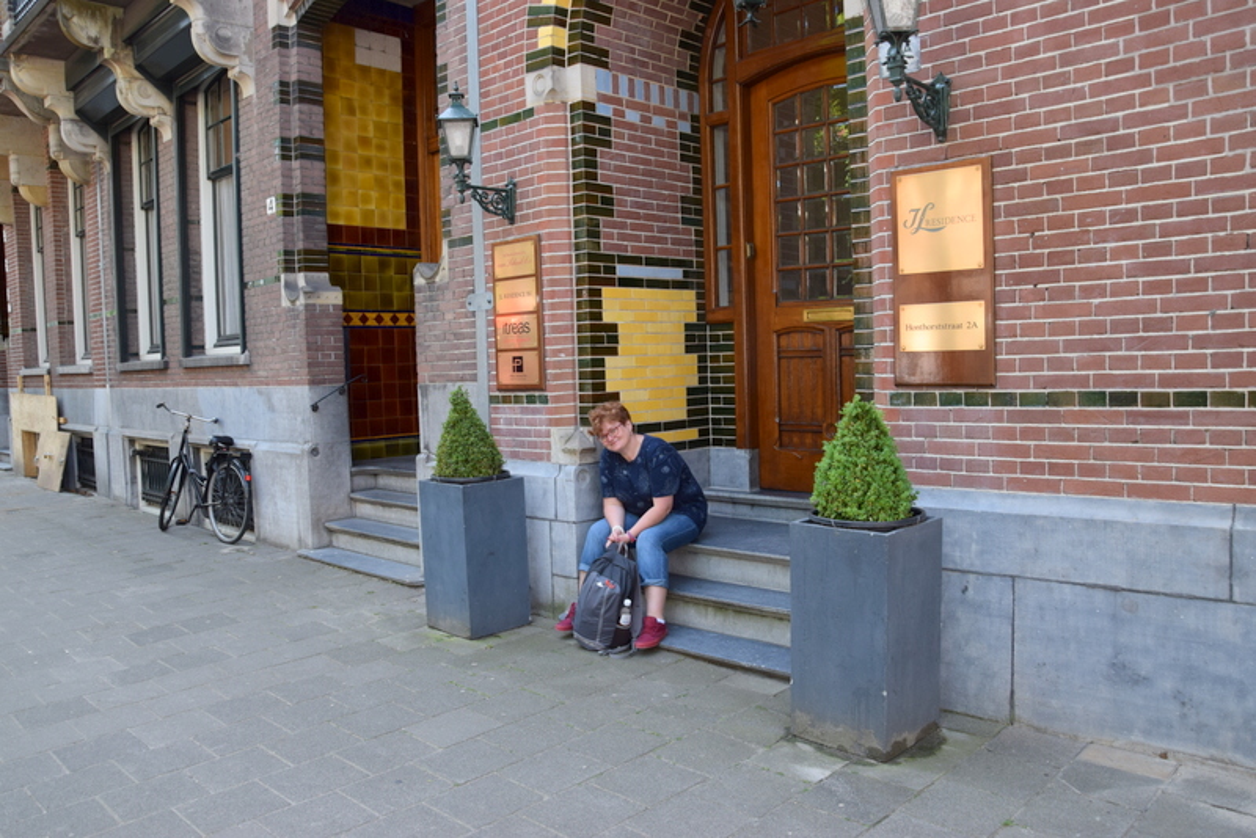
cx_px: 628
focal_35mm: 27
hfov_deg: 67.4
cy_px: 419
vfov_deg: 48.0
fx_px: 942
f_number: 6.3
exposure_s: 1/125
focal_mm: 18
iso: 400
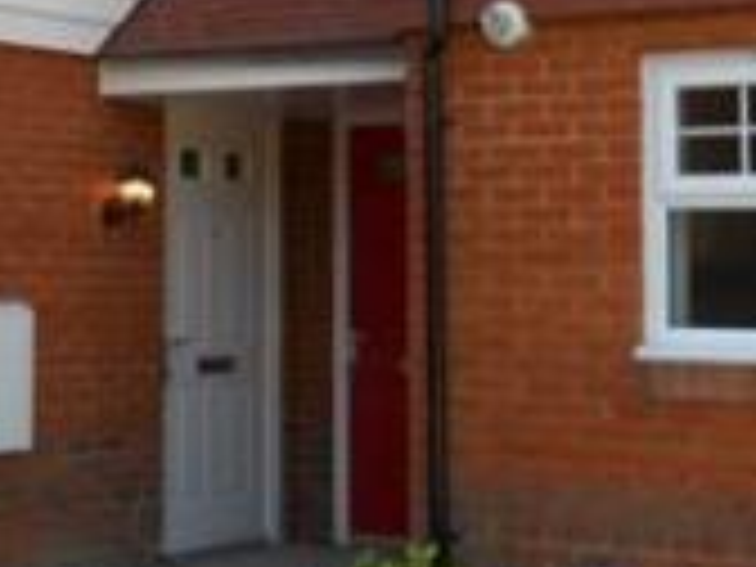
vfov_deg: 15.0
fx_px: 2118
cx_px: 83
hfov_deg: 19.9
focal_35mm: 97
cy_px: 34
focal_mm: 5
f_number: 2.7
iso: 80
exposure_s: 1/250
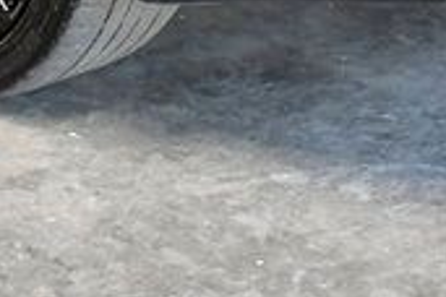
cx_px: 34
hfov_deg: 9.5
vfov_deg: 6.0
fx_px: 2676
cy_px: -533
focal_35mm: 216
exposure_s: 1/320
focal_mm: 24
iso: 1250
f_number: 4.5
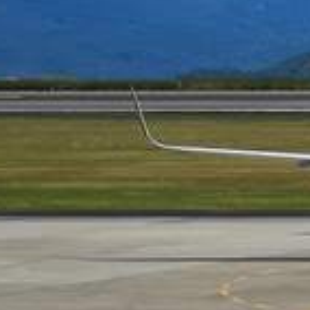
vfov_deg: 3.2
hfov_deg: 3.2
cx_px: 548
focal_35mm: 546
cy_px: 48
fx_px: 5532
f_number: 2.4
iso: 50
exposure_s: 1/1701
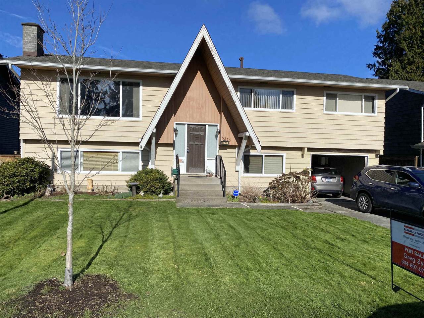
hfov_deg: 67.3
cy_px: 159
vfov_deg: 53.1
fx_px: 318
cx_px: 212
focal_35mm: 26
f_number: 1.8
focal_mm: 4.25
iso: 32
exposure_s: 1/5495
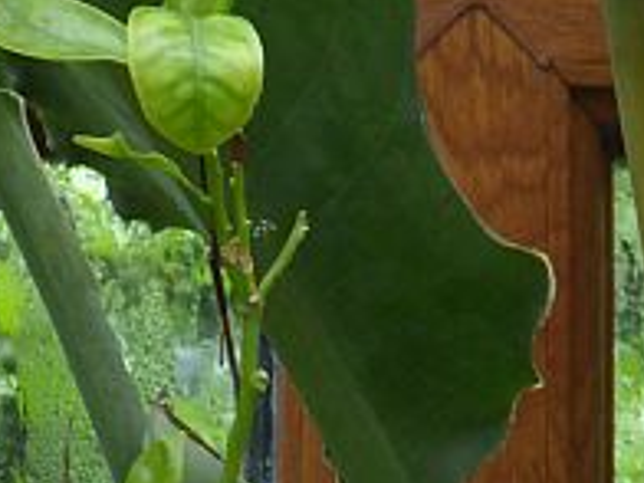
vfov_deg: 2.6
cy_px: -85
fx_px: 10735
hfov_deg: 3.4
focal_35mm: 577
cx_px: 953
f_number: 5.5
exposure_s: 1/80
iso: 400
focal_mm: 28.7
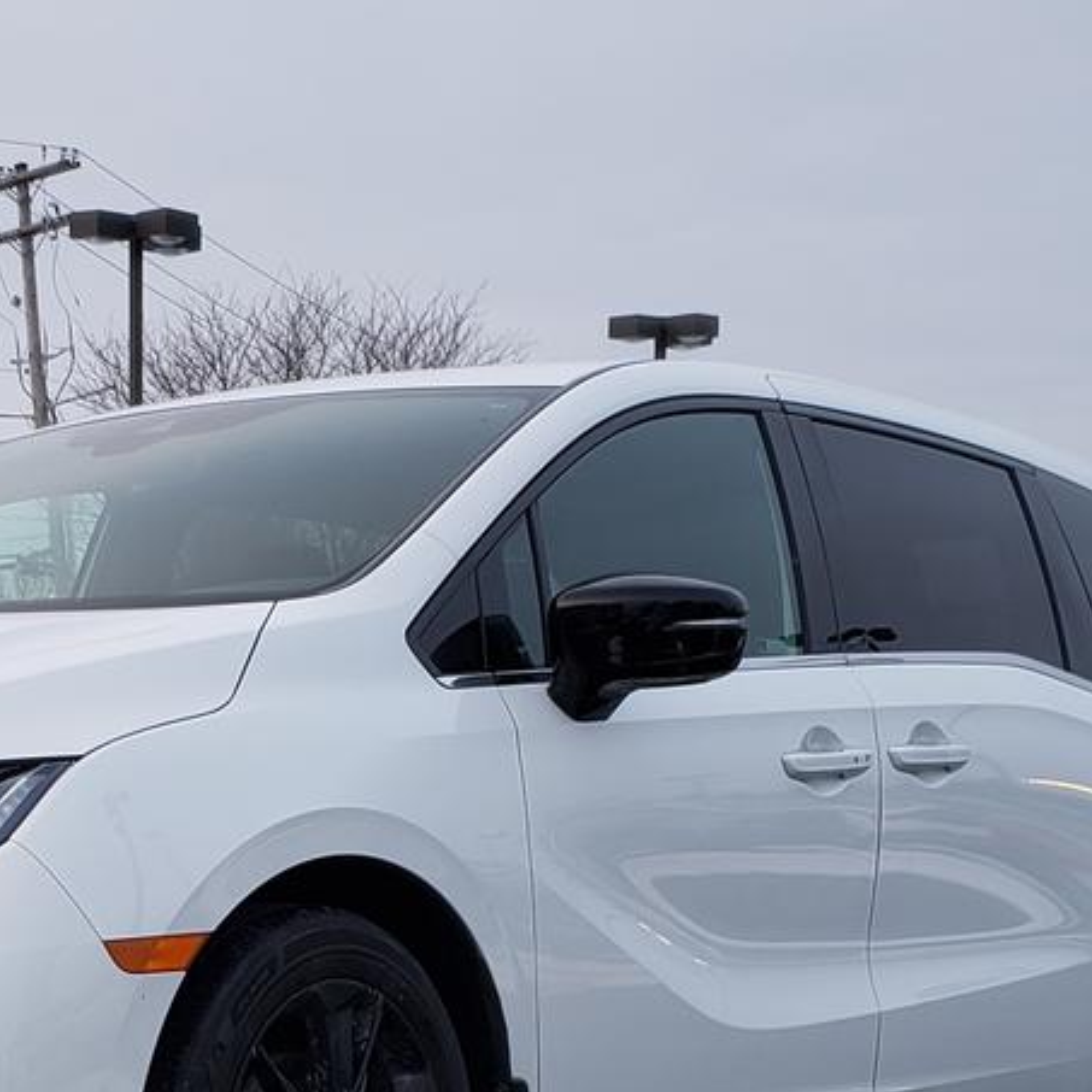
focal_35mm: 52
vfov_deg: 31.9
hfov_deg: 31.9
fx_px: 1856
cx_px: 210
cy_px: 868
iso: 50
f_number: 1.5
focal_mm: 4.3
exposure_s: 1/50
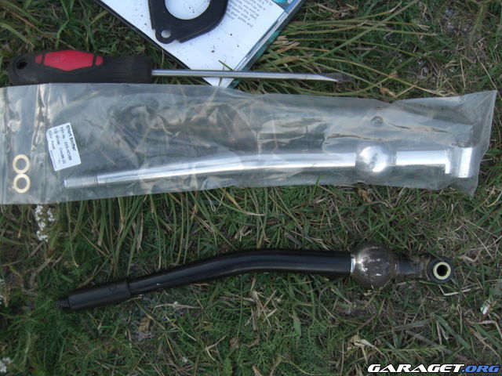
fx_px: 551
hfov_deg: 49.0
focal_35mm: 38
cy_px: 188
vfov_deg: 37.7
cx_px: 251
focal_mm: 7.9
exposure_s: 1/60
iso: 80
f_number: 2.8
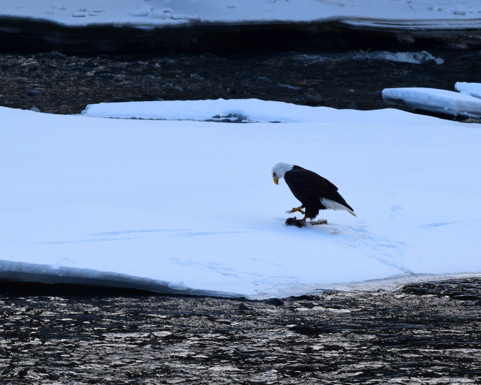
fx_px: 4058
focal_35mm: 285
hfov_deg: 6.8
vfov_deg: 5.4
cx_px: 291
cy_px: 208
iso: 400
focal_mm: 130
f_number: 10
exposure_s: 1/250
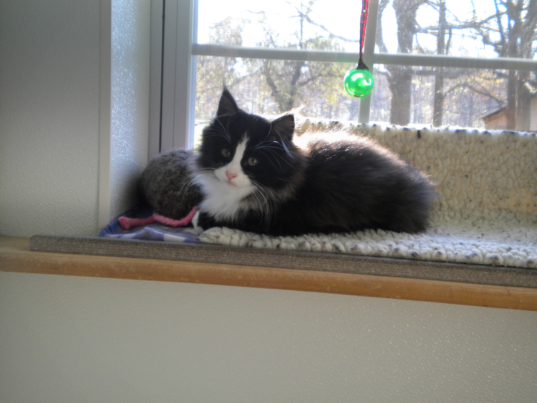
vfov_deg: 28.0
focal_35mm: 52
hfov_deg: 36.8
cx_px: 268
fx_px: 807
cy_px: 202
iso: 222
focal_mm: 9.3
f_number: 3.9
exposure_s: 1/59.1
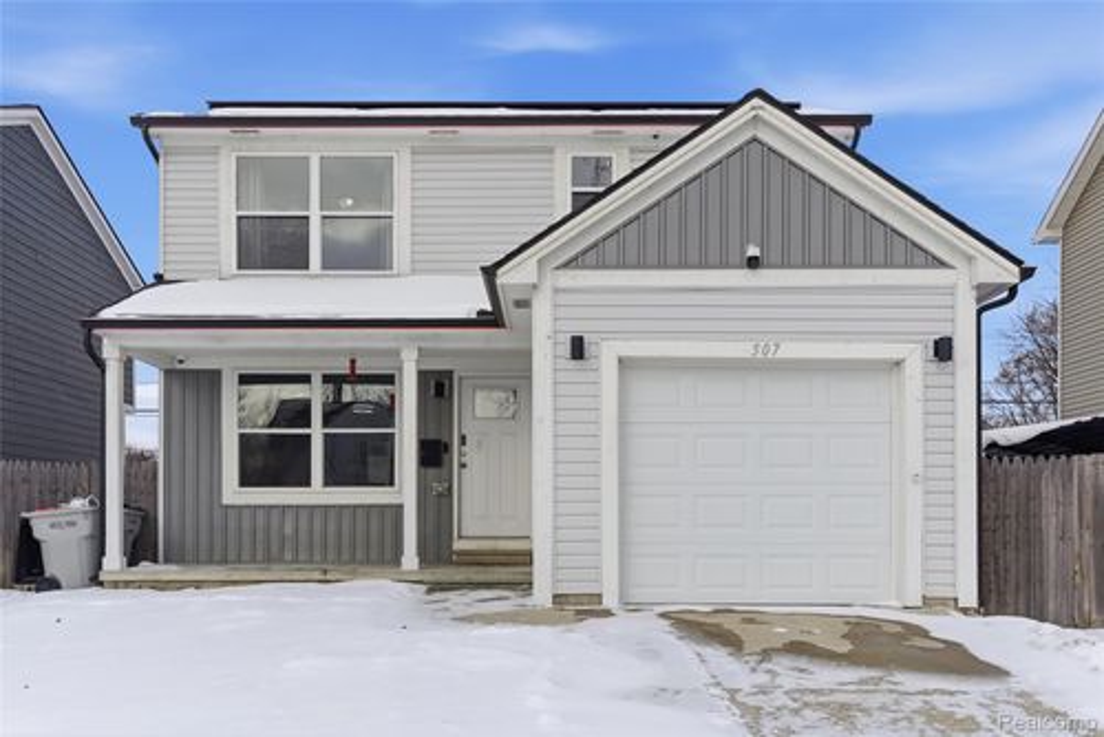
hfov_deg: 60.3
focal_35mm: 31
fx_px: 951
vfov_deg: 42.4
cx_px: 552
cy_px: 368
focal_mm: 31
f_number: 4
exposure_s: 1/8000
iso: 100
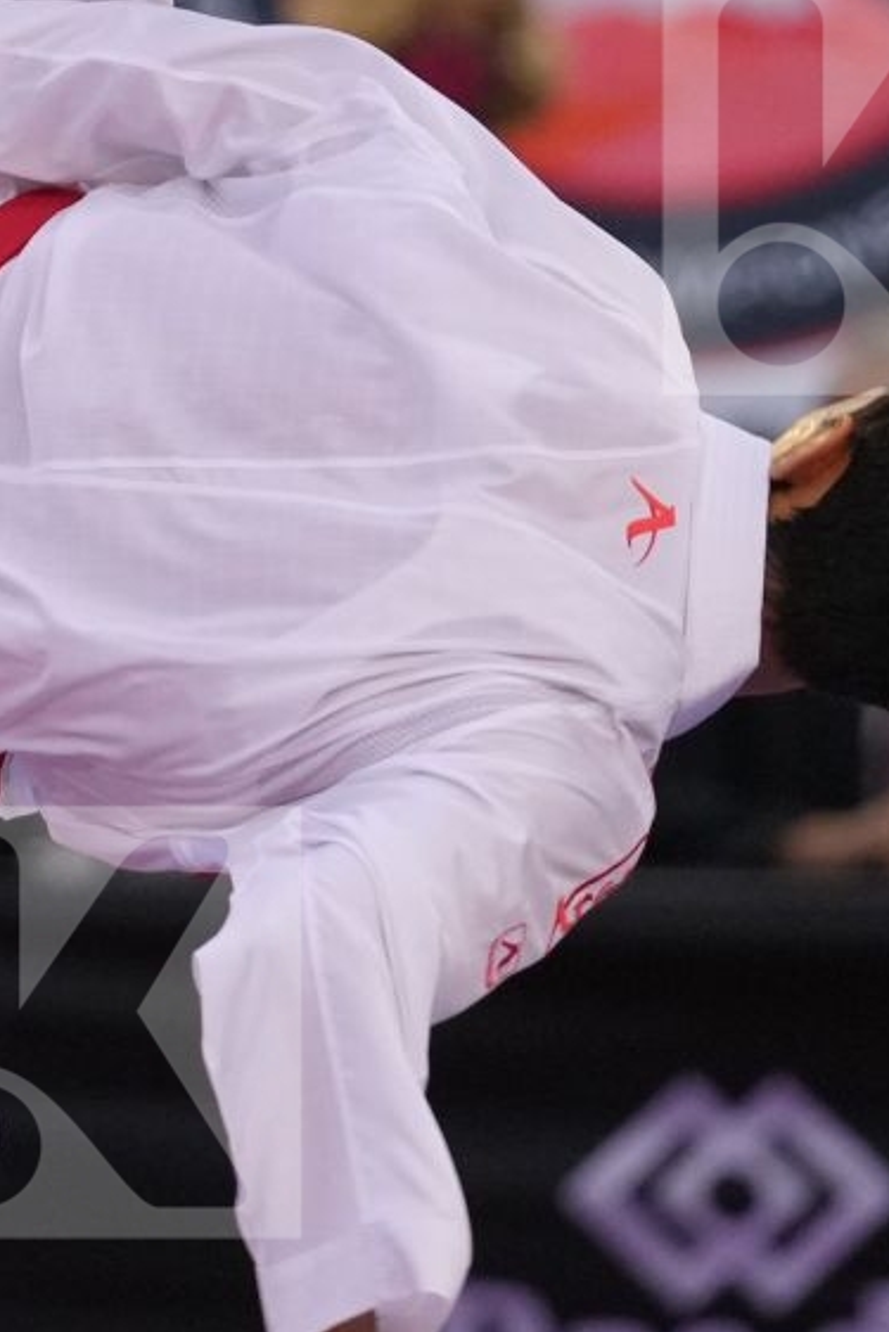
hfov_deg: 1.4
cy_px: 180
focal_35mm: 961
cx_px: 81
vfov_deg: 2.1
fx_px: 35572
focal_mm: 200
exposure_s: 1/1000
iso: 2000
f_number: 2.8
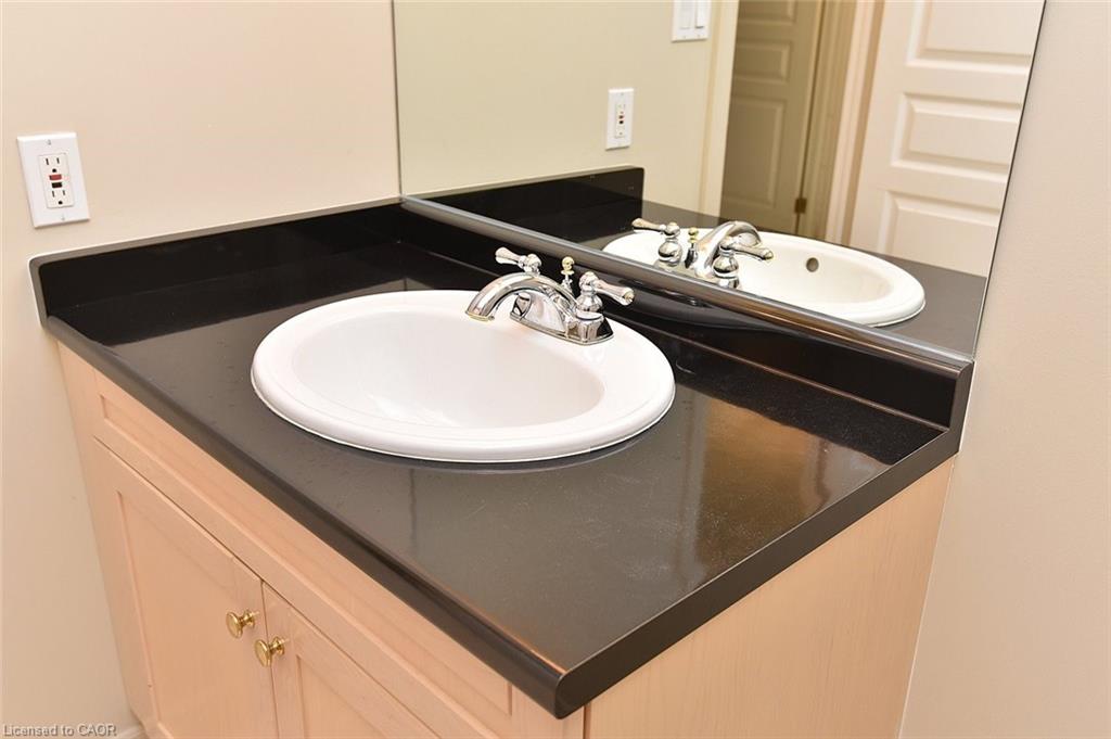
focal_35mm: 29
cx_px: 556
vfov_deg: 44.9
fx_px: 894
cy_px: 370
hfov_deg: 63.7
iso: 500
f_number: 6.3
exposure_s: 1/60
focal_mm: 29
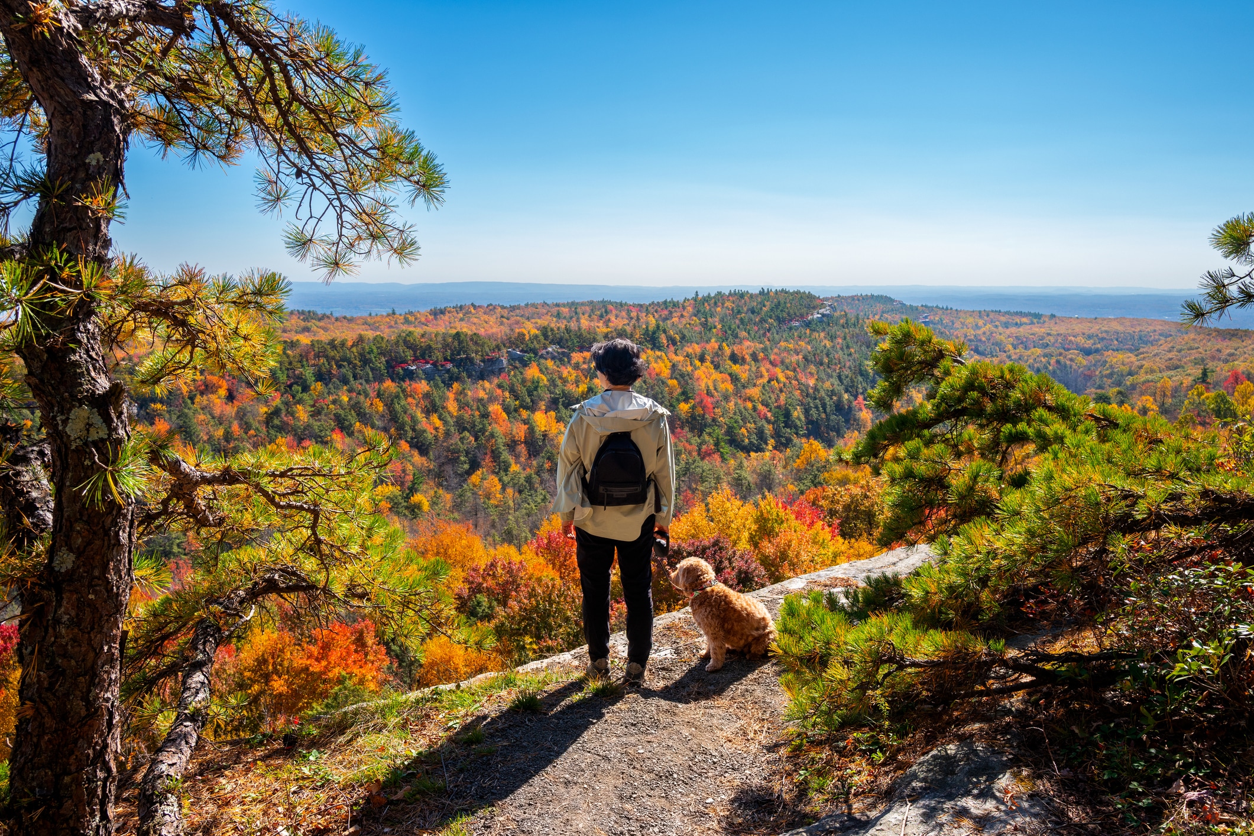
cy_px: 418
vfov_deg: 46.4
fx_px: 975
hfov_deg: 65.5
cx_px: 627
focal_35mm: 28
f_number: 7.1
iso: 100
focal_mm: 28
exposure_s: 1/250
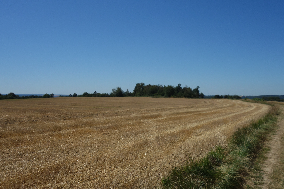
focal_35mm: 35
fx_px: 276
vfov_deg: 37.7
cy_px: 76
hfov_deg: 54.3
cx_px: 156
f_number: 6.3
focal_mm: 10.4
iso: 125
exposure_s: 1/800
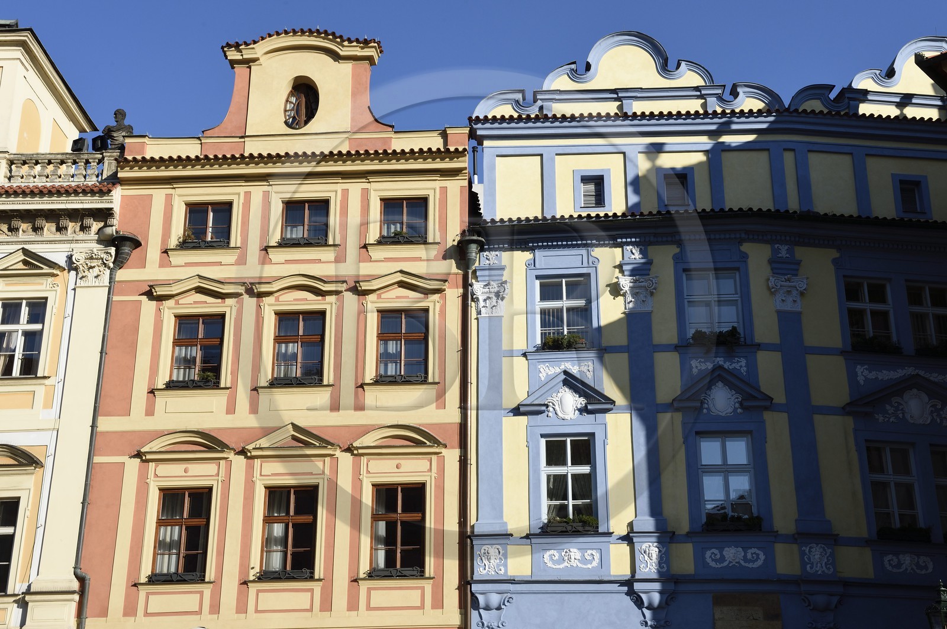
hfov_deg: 39.6
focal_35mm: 50
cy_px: 314
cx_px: 474
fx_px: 1314
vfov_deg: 26.9
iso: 200
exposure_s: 1/200
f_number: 13
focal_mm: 50
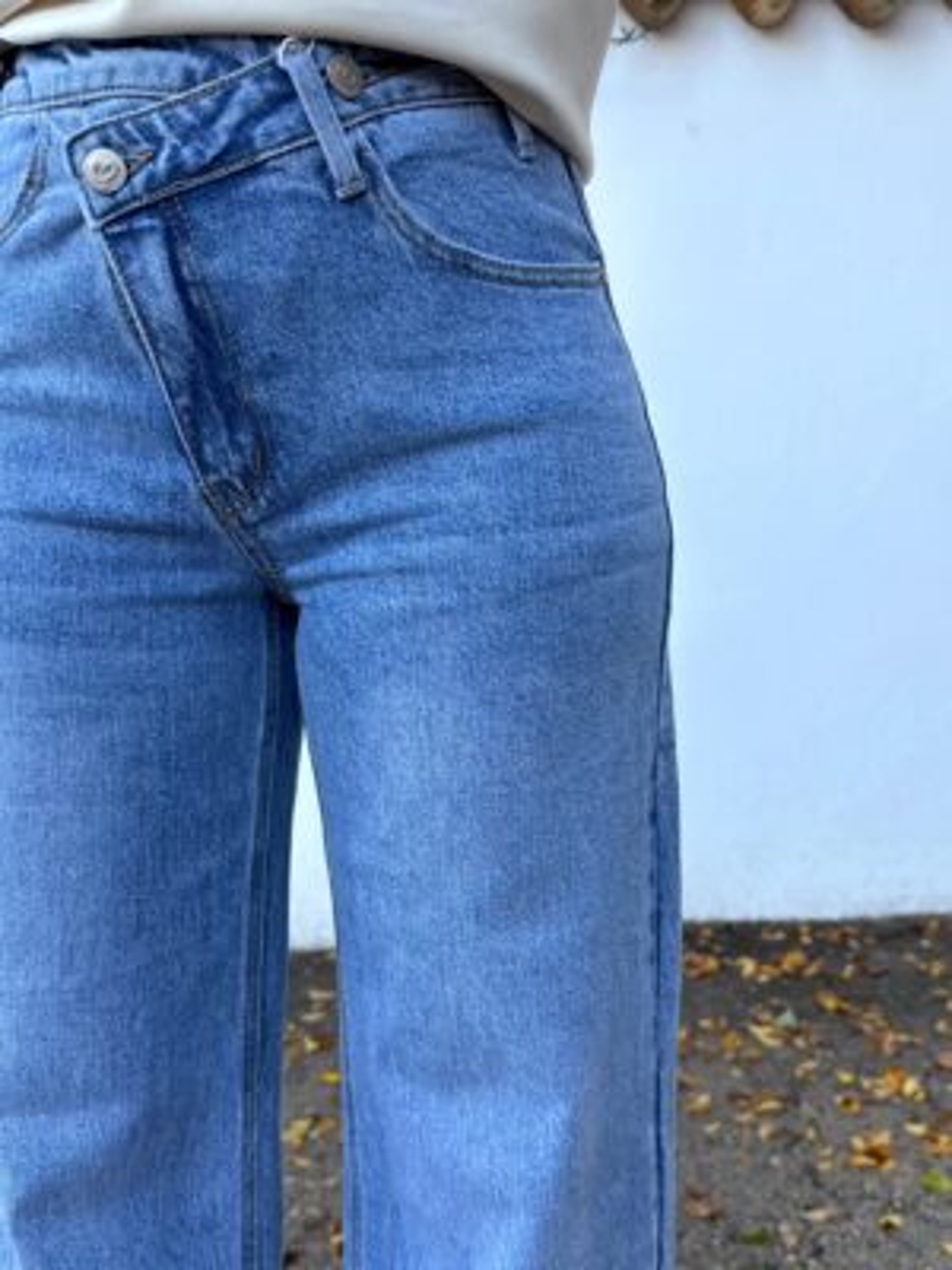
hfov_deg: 56.8
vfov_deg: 71.6
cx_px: 476
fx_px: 880
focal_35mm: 24
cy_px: 635
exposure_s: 1/374
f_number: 1.78
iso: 80
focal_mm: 6.76
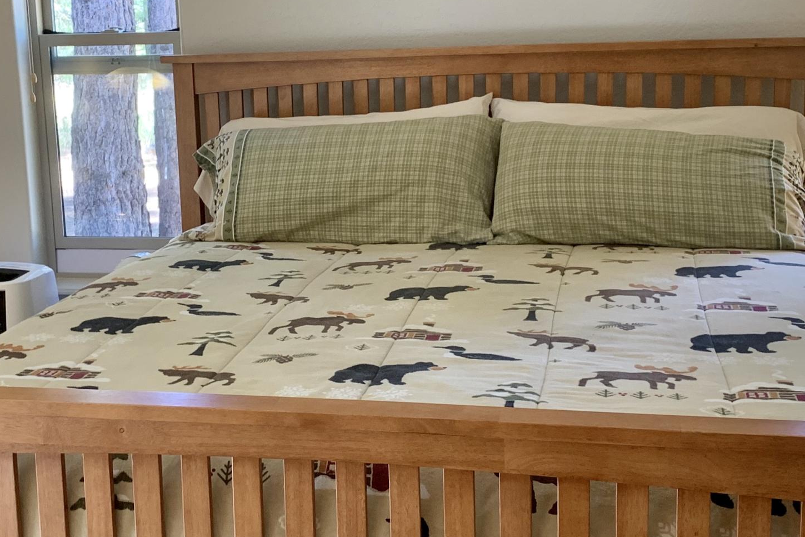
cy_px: 236
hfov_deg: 35.5
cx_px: 323
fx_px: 1252
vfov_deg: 24.2
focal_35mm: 56
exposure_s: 1/60
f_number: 1.8
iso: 80
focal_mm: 4.25
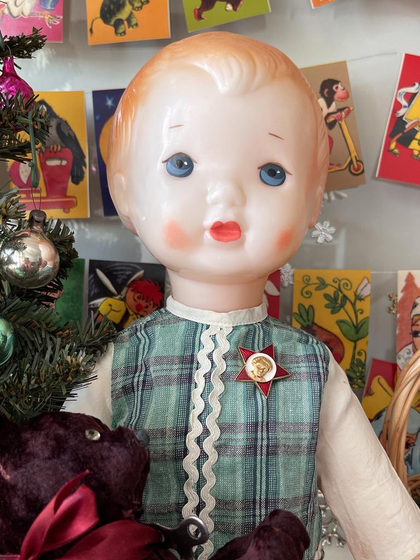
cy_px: 280
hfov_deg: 54.9
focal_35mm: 25
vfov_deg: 69.4
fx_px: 404
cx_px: 210
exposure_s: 1/121
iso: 100
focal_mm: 5.1
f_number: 1.6
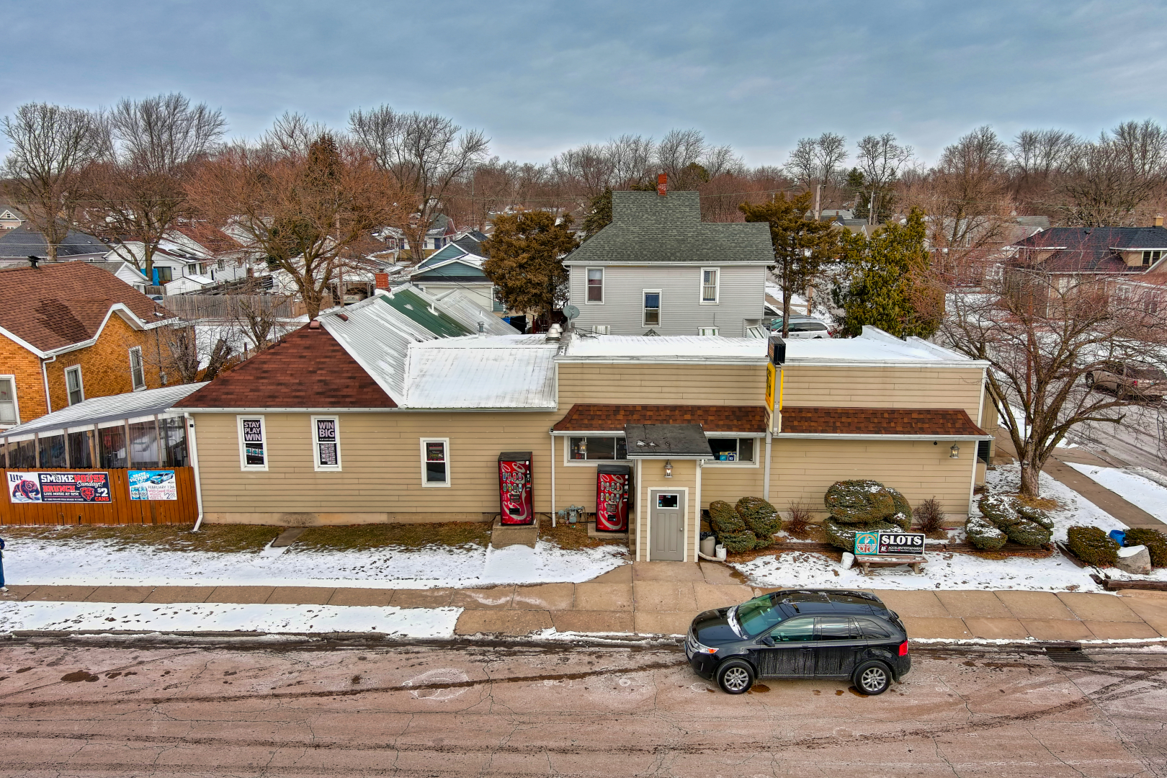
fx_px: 940
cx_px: 584
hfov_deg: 63.7
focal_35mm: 29
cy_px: 389
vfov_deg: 45.0
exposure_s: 1/464
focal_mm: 10.6
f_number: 2.8
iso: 105
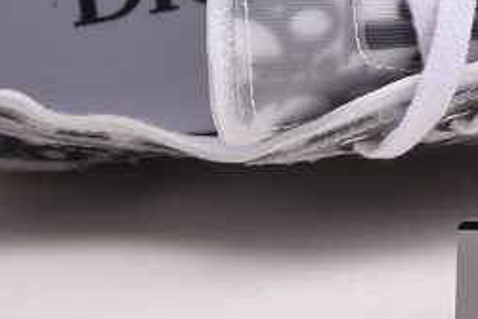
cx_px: 761
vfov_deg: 4.9
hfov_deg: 7.3
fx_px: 3693
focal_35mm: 278
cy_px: -282
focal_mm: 58
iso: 100
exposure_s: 1/125
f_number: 11
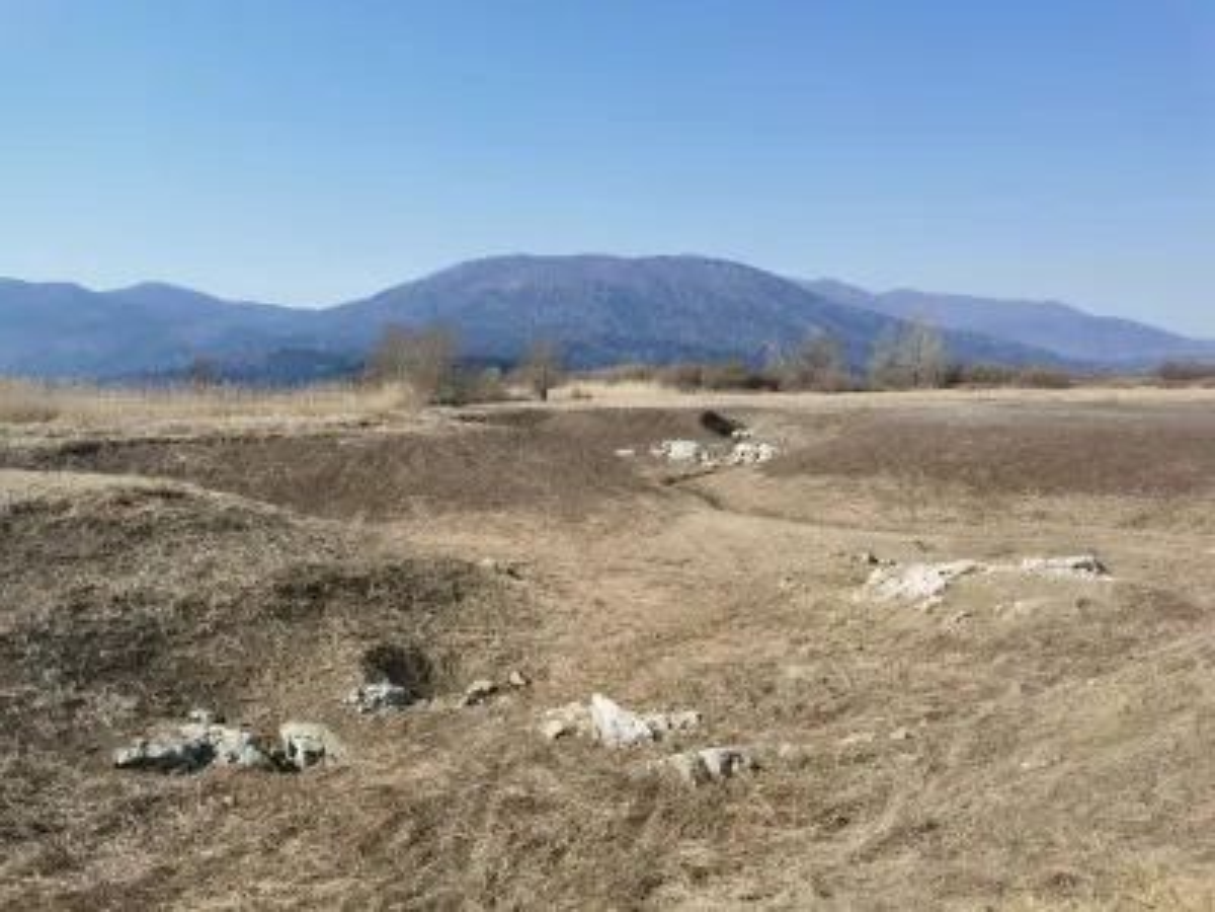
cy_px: 456
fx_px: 948
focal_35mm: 27
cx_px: 608
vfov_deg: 51.4
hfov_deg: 65.3
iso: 50
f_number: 1.8
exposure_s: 1/2778
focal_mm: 5.58
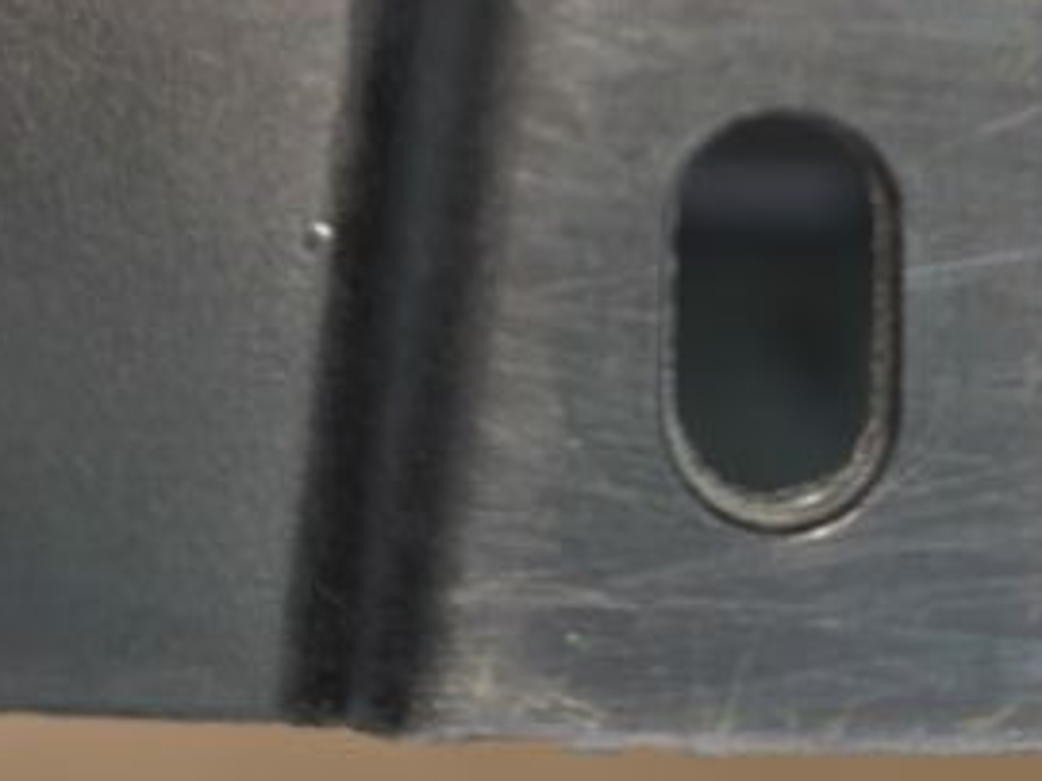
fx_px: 2618
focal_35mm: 87
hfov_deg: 22.5
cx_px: 469
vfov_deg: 15.9
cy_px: -289
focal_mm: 6.25
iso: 100
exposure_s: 1/50
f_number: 1.7
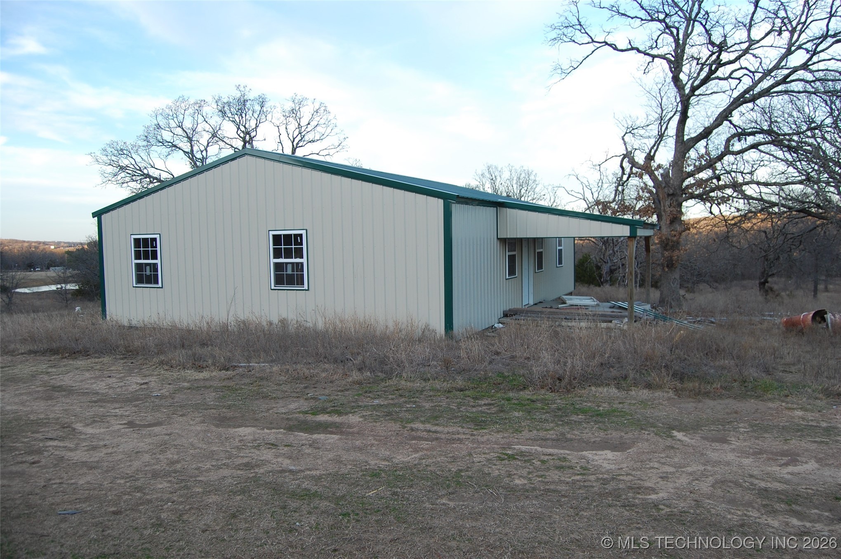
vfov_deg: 47.8
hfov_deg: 67.4
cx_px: 420
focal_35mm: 27
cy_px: 280
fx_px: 630
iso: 200
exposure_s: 1/125
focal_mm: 18
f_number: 5.6
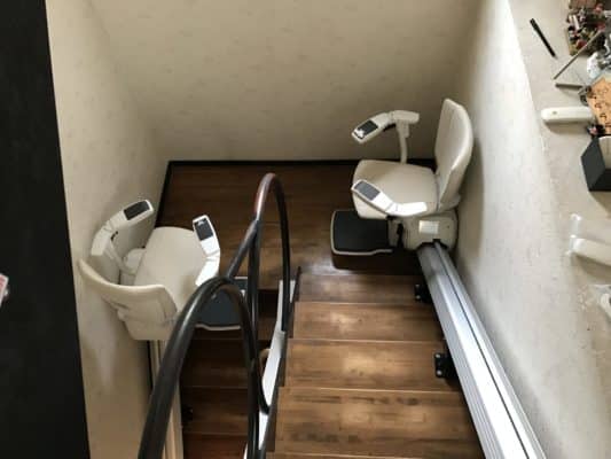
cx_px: 306
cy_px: 230
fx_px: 494
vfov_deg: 49.8
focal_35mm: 28
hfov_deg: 63.4
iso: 80
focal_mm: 3.99
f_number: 1.8
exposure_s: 1/15
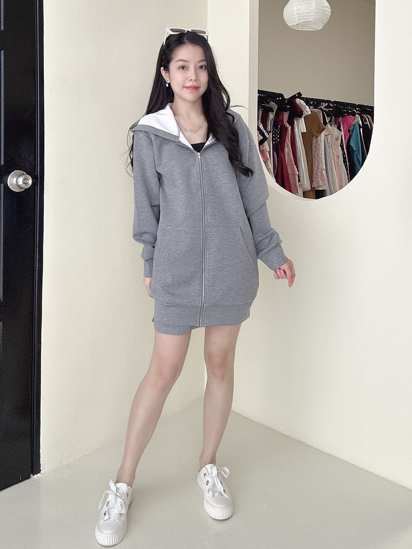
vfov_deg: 71.6
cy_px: 263
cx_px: 197
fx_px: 381
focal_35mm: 24
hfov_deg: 56.8
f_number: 1.9
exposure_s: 1/71
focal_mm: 2.69
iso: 80
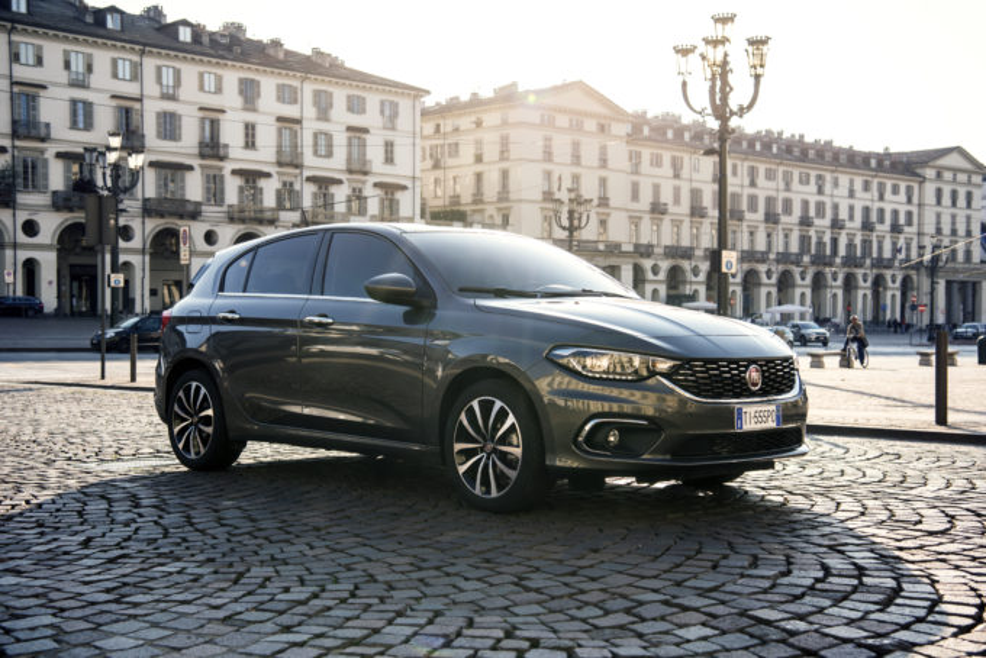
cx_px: 493
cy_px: 329
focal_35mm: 48
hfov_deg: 41.1
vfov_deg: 28.1
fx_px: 1315
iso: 200
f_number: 5.6
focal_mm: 48
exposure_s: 1/500
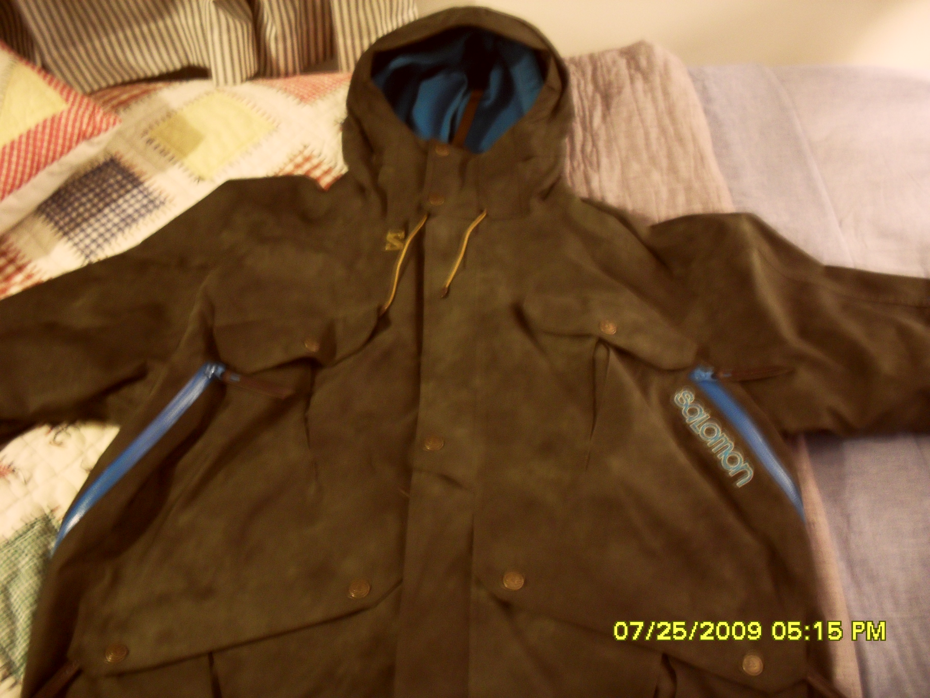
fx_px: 940
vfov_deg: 40.7
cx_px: 465
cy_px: 349
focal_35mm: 35
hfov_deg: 52.6
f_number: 3.2
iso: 200
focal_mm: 6.3
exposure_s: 1
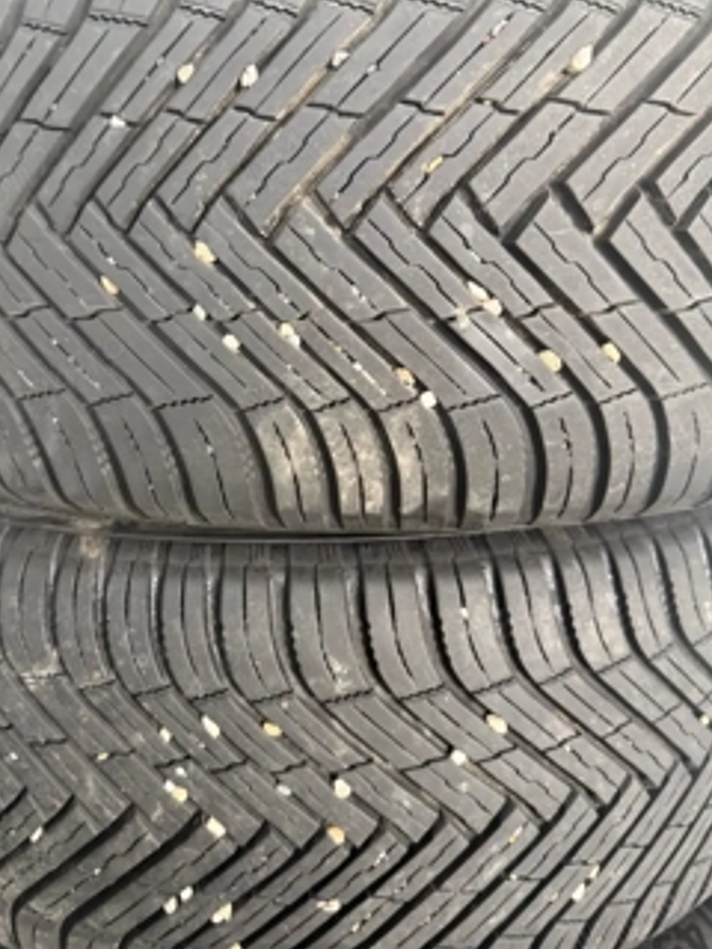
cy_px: 439
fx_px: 823
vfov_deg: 59.9
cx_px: 320
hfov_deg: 46.7
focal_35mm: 30
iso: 640
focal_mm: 6.76
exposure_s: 1/60
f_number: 1.78
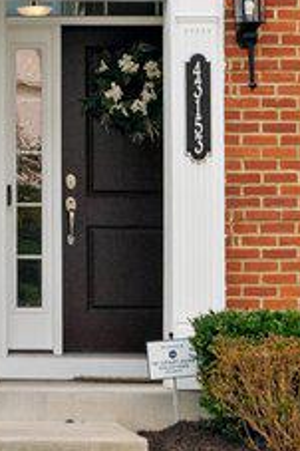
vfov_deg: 7.7
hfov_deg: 5.6
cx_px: -364
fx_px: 2967
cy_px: -850
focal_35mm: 237
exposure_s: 1/800
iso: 400
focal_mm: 35
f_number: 8
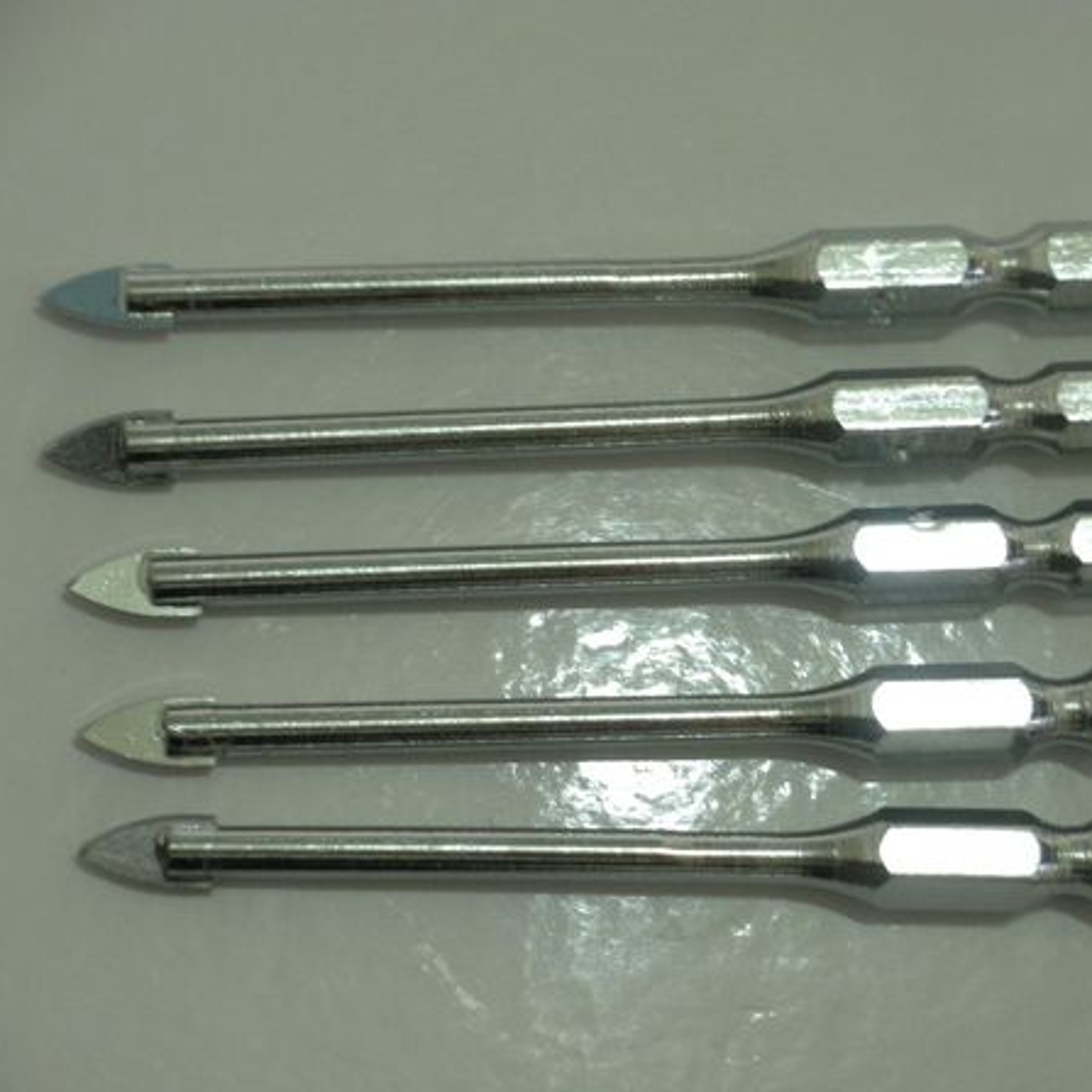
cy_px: 547
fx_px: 4069
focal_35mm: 114
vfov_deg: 15.3
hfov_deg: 15.3
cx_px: 642
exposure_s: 1/16
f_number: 5
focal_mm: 17.4
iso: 400
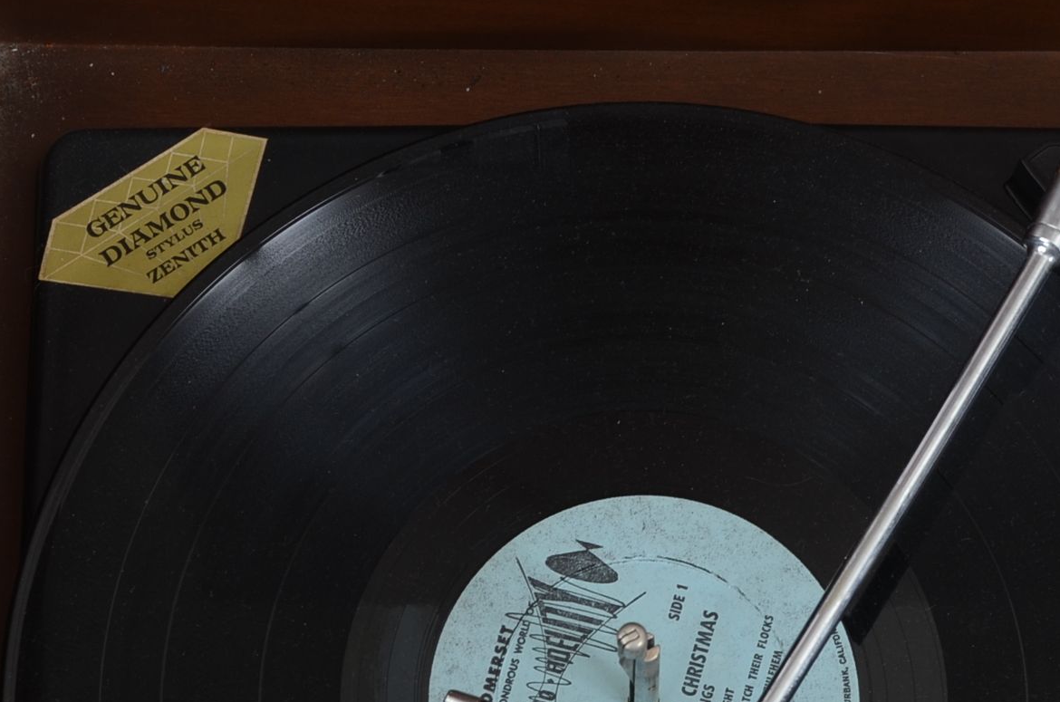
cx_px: 650
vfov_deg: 11.3
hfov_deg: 17.1
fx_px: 3526
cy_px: 686
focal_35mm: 120
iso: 200
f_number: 7.1
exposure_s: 1/80
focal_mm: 38
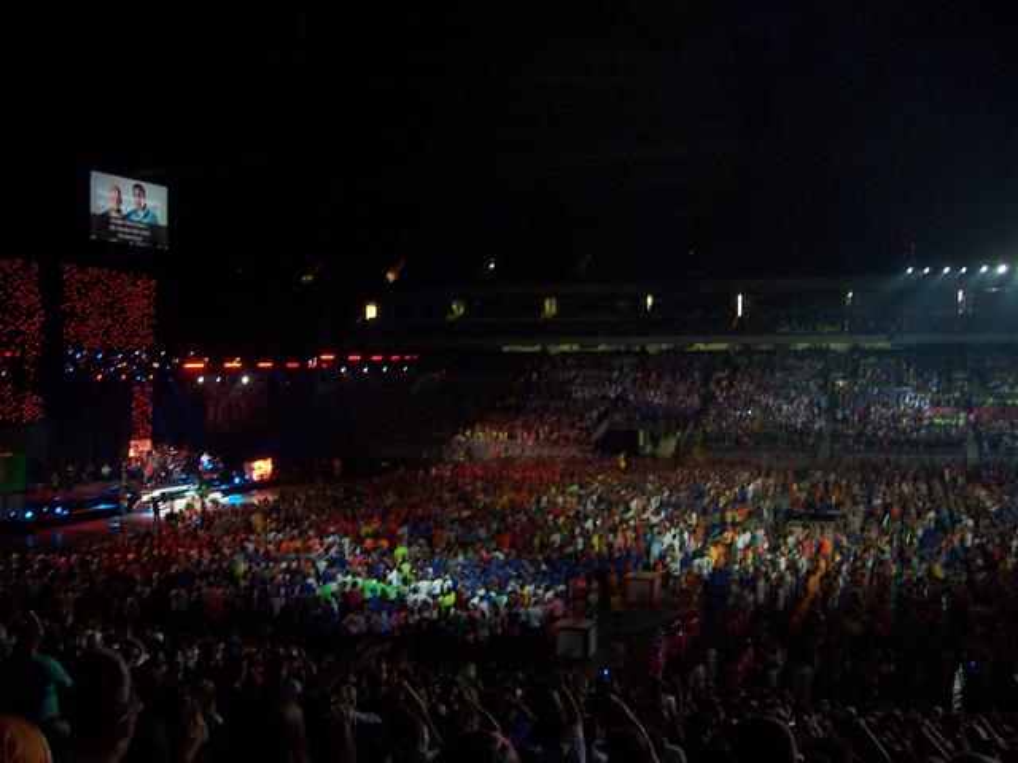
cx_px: 509
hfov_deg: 51.4
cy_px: 382
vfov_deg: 39.7
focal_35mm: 36
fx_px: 1059
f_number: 3
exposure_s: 1/30
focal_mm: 6
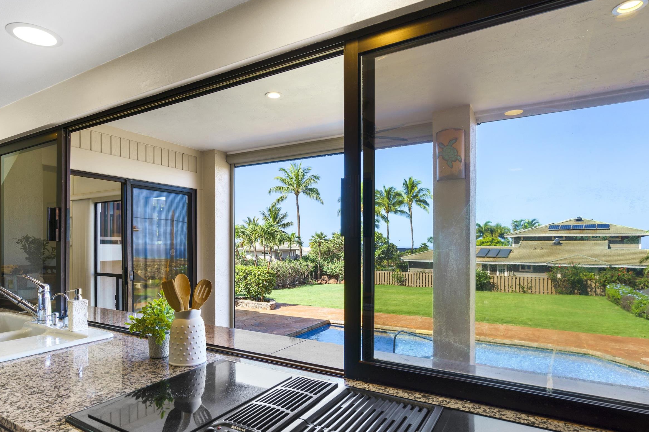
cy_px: 246
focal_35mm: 21
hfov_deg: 81.1
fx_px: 379
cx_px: 298
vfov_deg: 59.2
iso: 100
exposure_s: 1/6
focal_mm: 16
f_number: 8
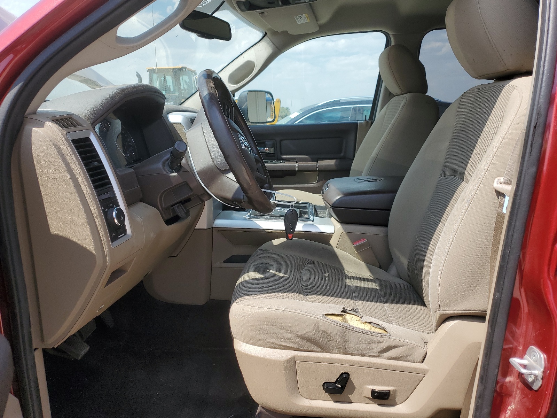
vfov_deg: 53.1
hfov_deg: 67.3
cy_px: 209
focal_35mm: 26
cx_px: 278
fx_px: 418
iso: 50
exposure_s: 1/1667
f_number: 1.5
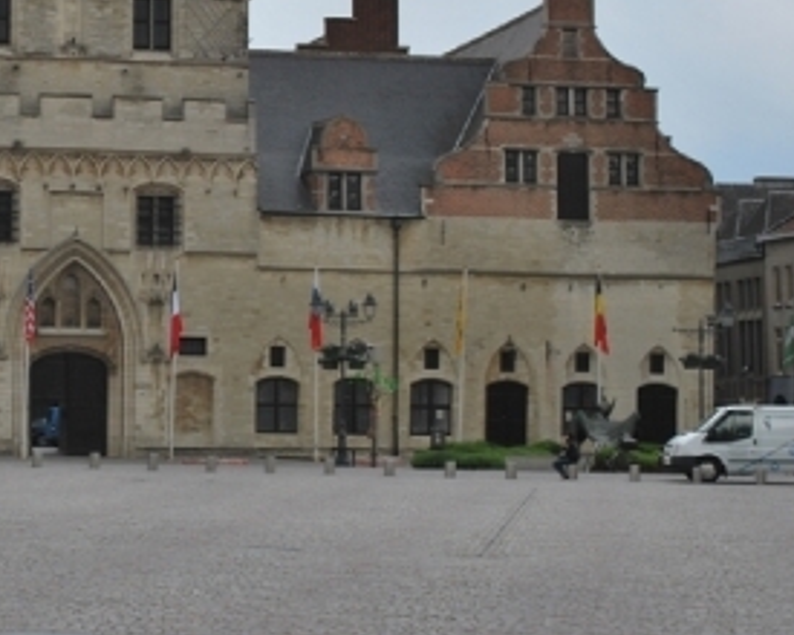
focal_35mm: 123
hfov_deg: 15.3
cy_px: 74
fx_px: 2890
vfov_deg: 12.5
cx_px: -46
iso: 100
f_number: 7.1
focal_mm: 40
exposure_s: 1/200
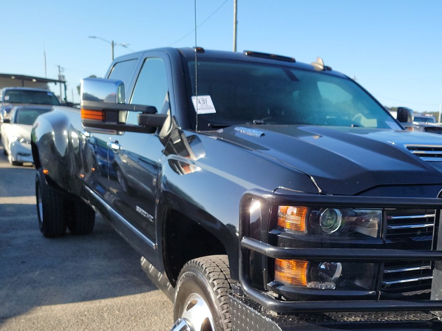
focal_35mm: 37
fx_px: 472
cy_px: 215
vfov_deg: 38.3
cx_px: 330
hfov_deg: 48.3
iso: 50
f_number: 1.8
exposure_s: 1/360
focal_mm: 6.7
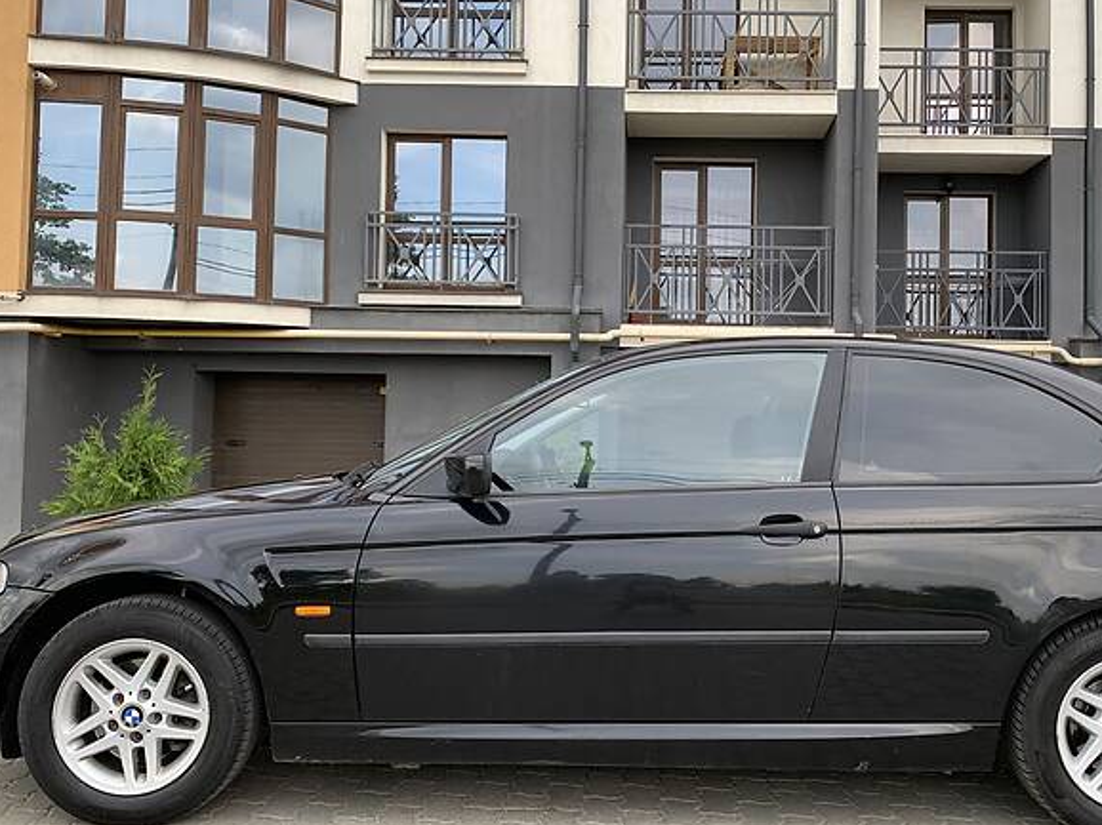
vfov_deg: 39.6
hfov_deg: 51.0
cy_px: 373
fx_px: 1146
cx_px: 660
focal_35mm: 36
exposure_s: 1/256
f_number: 1.8
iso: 25
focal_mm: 4.2
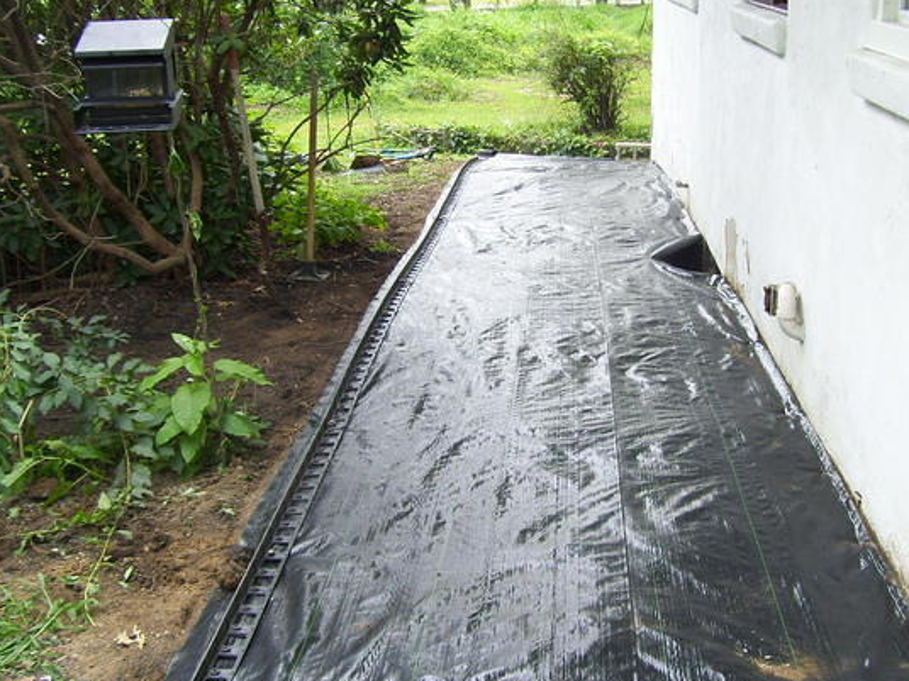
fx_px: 1129
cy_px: 340
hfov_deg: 43.8
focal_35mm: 43
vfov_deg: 33.6
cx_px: 478
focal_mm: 6
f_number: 2.7
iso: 80
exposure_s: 1/160
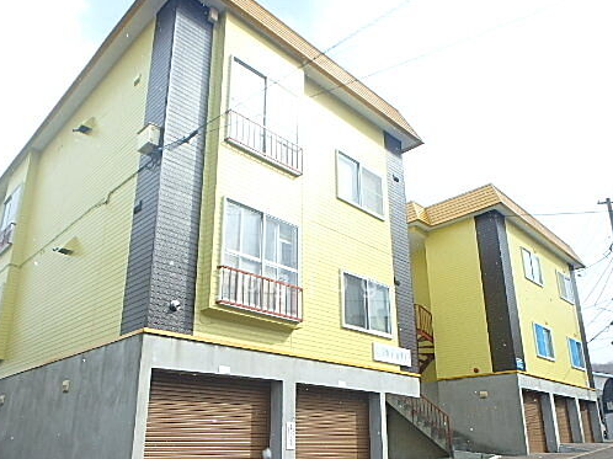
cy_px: 283
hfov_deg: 65.3
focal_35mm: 27
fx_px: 478
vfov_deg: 50.9
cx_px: 299
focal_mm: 3.7
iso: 125
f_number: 3.5
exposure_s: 1/500
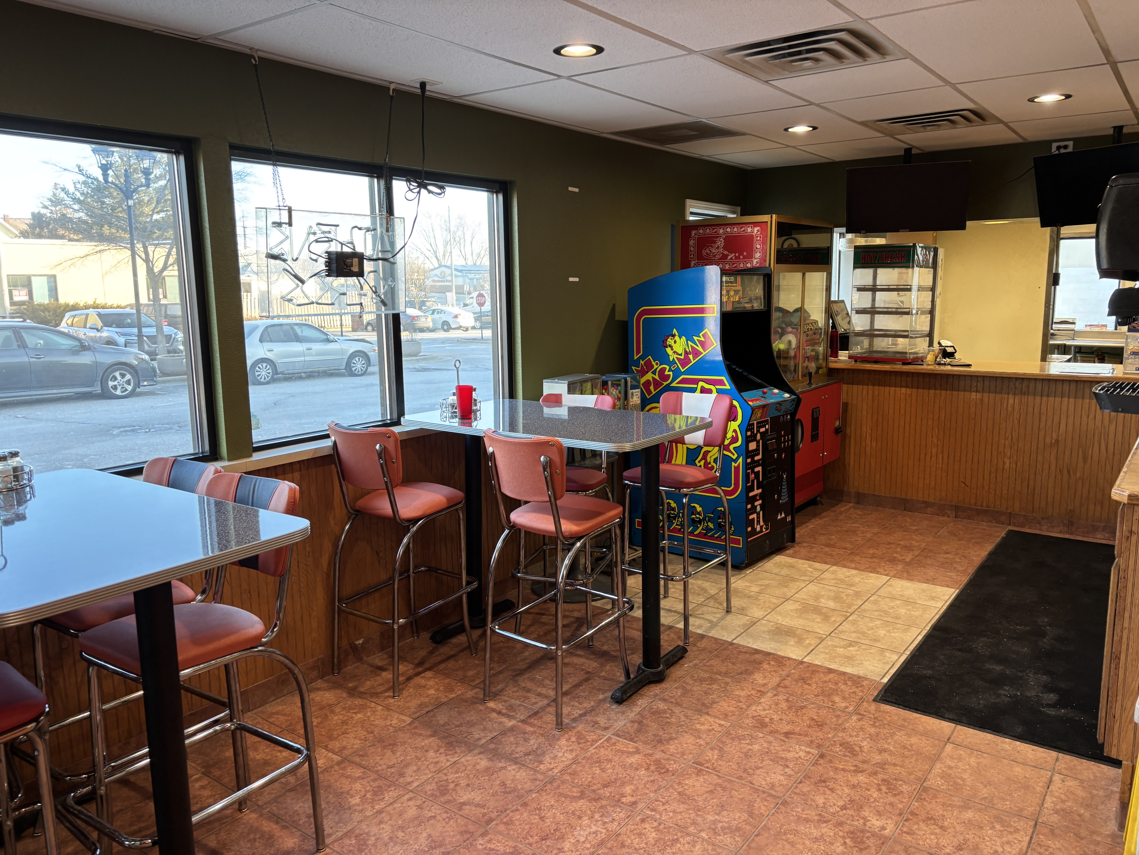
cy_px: 428
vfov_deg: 53.1
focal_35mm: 26
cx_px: 570
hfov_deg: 67.3
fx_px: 856
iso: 80
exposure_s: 1/60
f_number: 1.6
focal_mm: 5.96
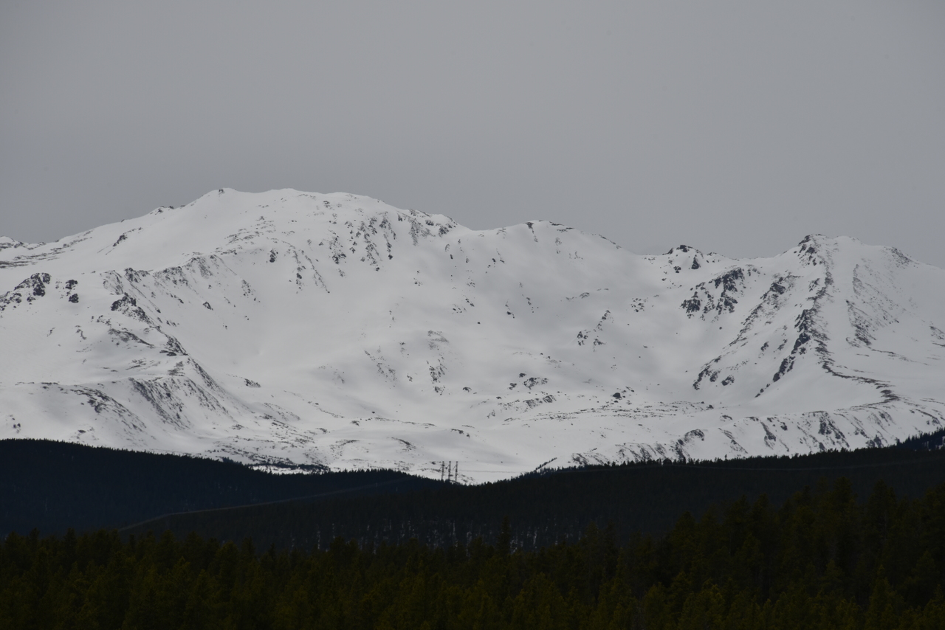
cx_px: 472
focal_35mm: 300
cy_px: 315
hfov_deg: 6.9
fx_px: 7876
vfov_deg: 4.6
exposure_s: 1/800
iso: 100
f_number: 14
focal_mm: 300
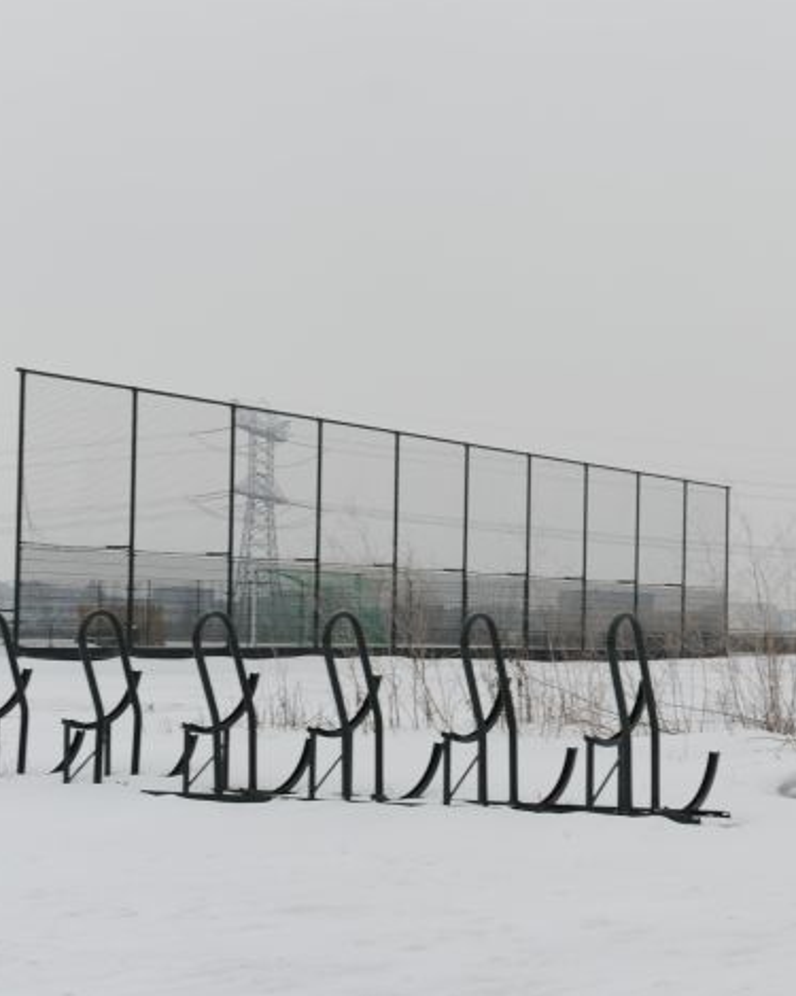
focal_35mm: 72
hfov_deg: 20.5
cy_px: 572
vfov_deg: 26.4
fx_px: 2121
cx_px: 809
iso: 200
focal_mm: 36
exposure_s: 1/200
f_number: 5
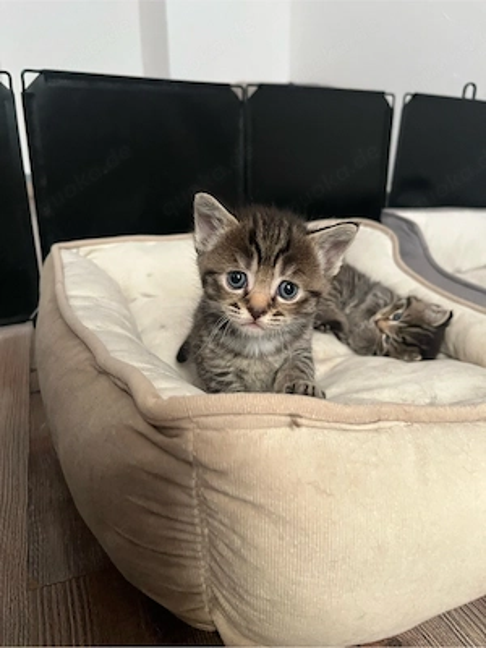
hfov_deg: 53.1
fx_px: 487
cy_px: 324
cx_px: 243
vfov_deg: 67.3
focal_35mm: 26
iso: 500
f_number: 1.6
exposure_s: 1/60
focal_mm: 5.1
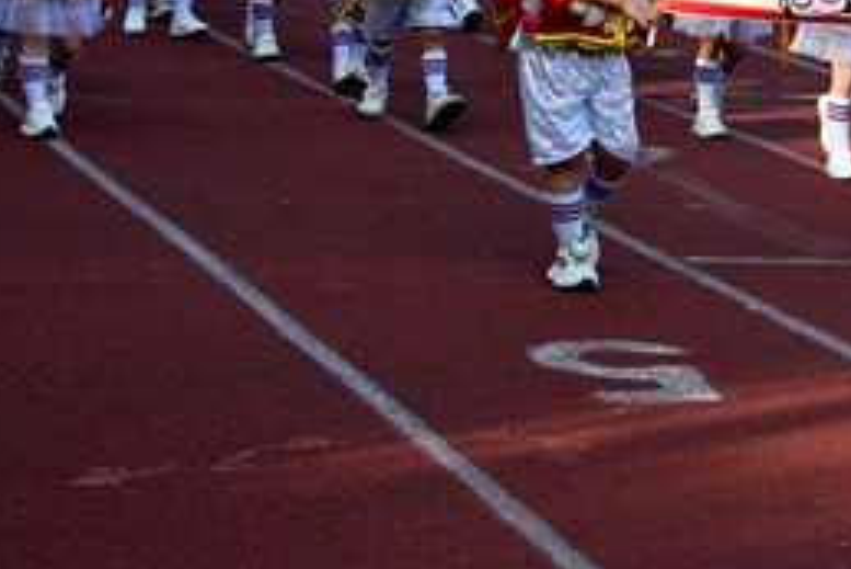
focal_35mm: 148
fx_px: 3500
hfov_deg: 13.5
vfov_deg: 9.1
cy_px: -183
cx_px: 1025
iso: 500
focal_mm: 48
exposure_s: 1/200
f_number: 9
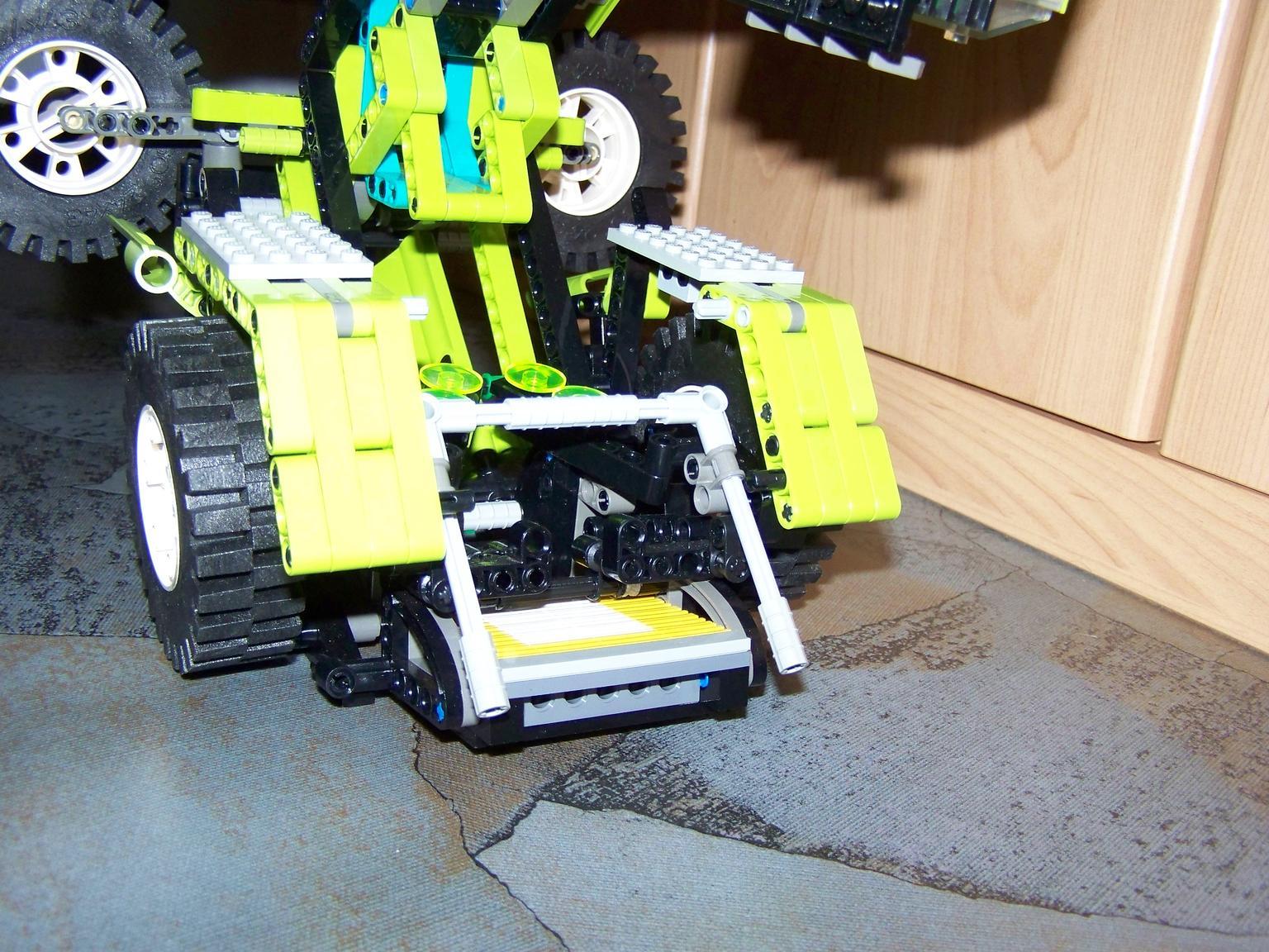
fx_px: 1393
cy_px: 476
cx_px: 634
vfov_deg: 37.7
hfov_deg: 49.0
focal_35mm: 38
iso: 200
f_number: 2.8
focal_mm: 6.3
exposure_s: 1/30
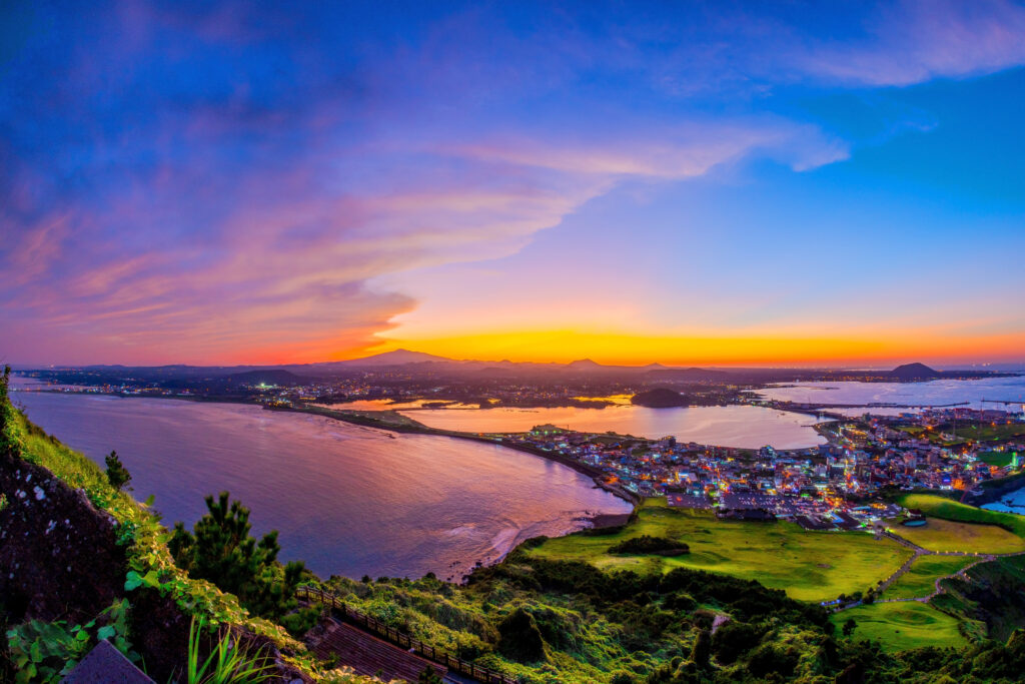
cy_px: 342
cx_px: 512
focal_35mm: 16
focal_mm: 16
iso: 100
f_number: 11
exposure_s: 1/1.67
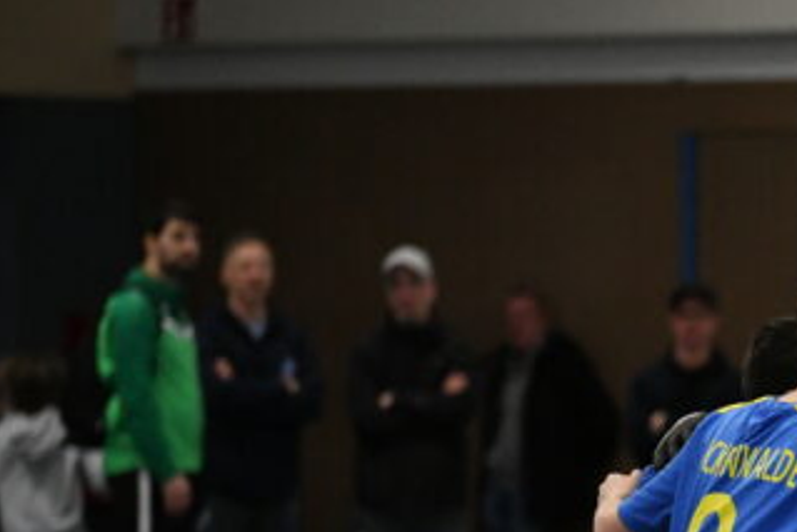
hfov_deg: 5.5
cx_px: 1134
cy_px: 631
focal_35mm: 372
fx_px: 8239
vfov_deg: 3.7
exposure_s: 1/800
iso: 5000
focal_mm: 116
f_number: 2.8
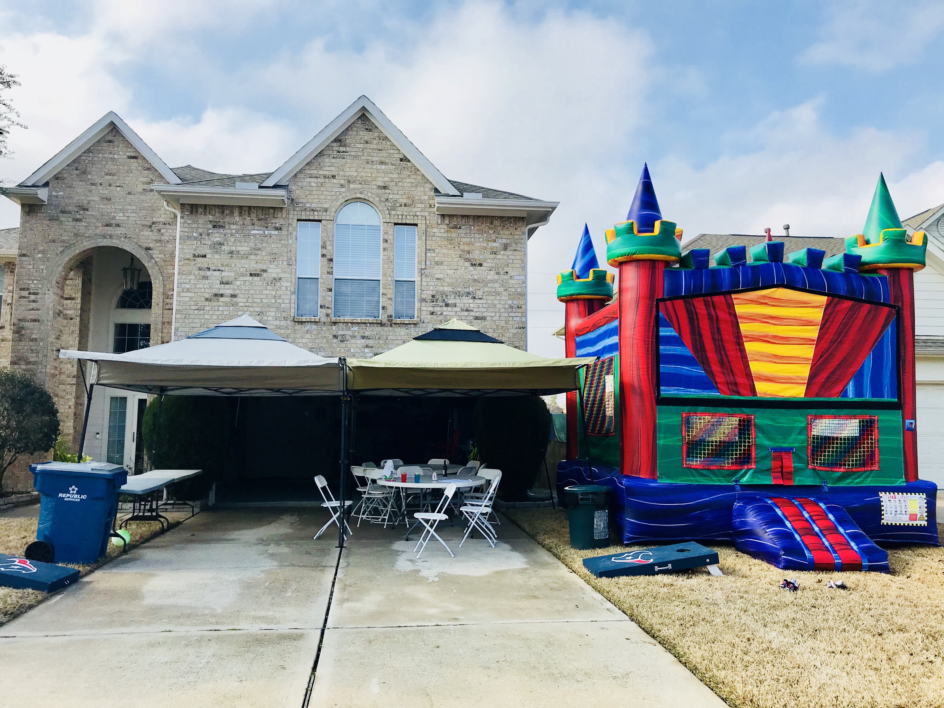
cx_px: 472
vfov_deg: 49.7
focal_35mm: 28
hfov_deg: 63.4
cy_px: 354
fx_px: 764
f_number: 1.8
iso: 20
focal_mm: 3.99
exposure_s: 1/2128
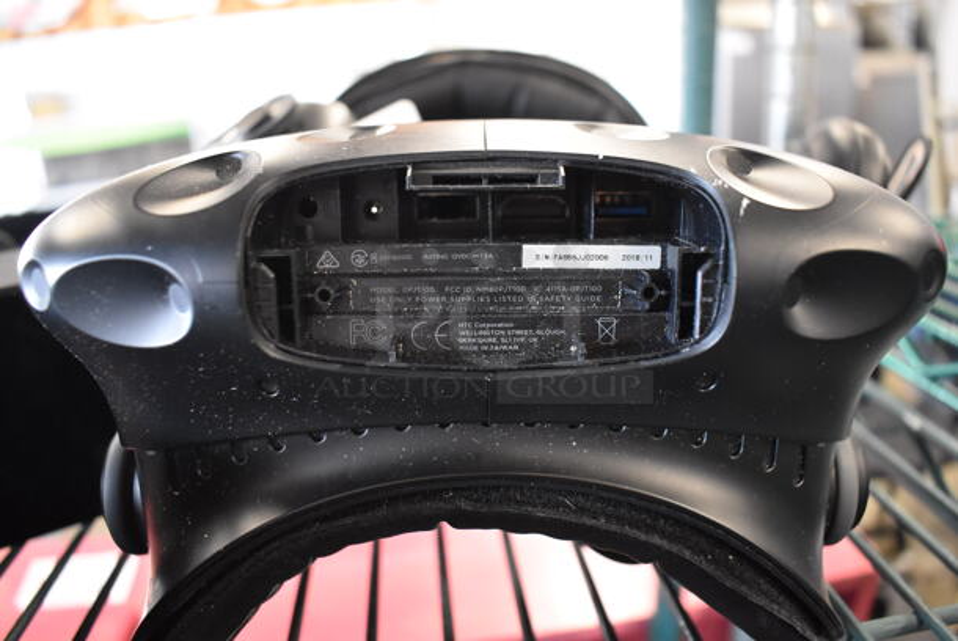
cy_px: 320
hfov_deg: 67.3
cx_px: 479
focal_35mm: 27
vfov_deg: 48.0
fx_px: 719
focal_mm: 18
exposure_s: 1/50
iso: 3200
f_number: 3.5
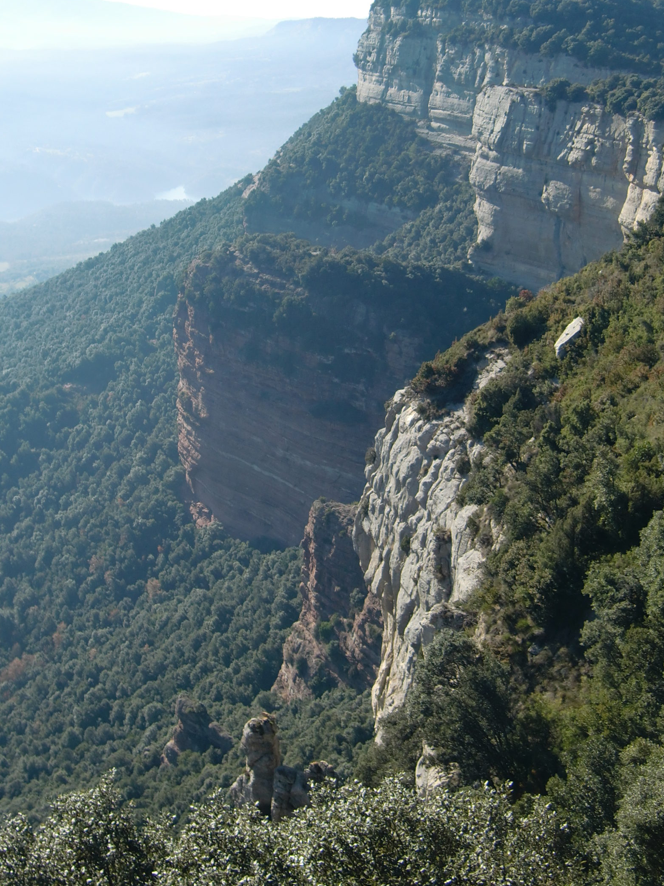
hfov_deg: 30.2
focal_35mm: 48
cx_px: 292
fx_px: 1228
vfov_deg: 39.6
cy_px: 391
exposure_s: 1/640
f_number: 3
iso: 64
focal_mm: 6.9
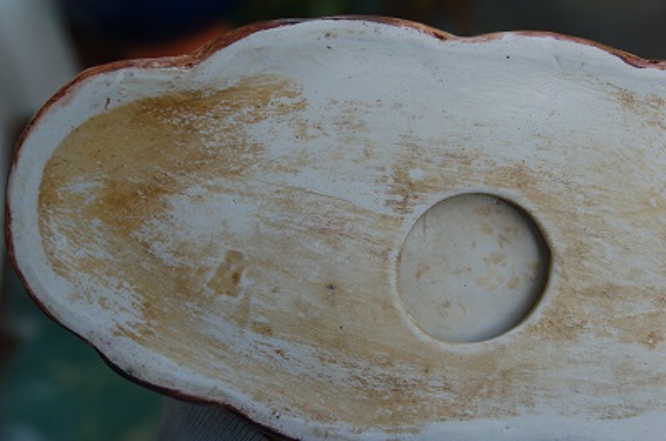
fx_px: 1108
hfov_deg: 33.5
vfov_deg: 22.5
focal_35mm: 60
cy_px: 220
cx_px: 333
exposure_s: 1/160
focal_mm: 40
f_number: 6.3
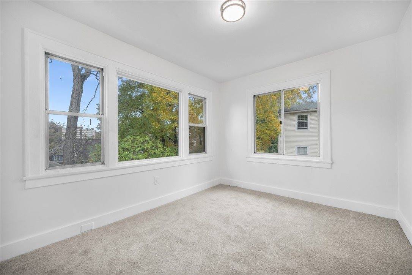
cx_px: 206
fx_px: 160
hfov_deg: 104.3
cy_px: 138
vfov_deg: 81.2
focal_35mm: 14
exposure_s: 1/13
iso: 400
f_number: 8
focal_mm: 14
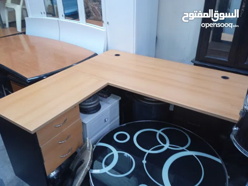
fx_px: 201
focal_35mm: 28
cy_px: 93
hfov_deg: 63.4
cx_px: 124
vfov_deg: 49.7
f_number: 2.2
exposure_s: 1/24
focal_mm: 3.43
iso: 226
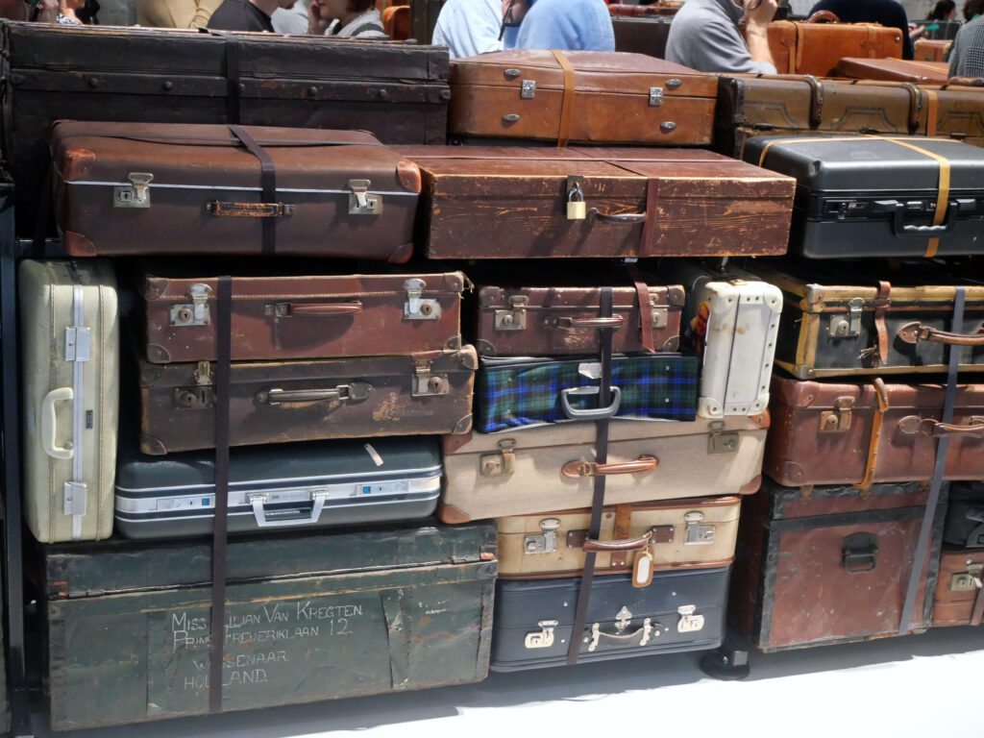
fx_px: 1421
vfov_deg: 29.1
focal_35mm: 50
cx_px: 492
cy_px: 369
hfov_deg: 38.2
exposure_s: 1/50
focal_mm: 25
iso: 3200
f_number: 5.1
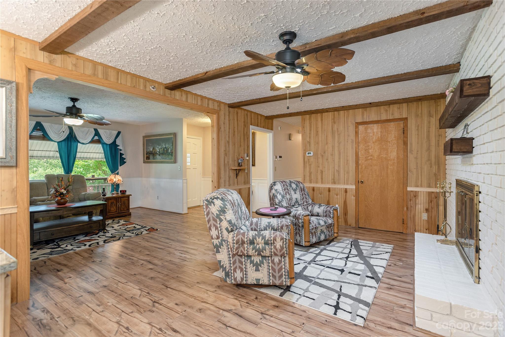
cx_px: 252
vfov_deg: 70.5
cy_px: 168
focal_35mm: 17
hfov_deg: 93.3
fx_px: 238
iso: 320
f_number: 7.1
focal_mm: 17
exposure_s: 1/20
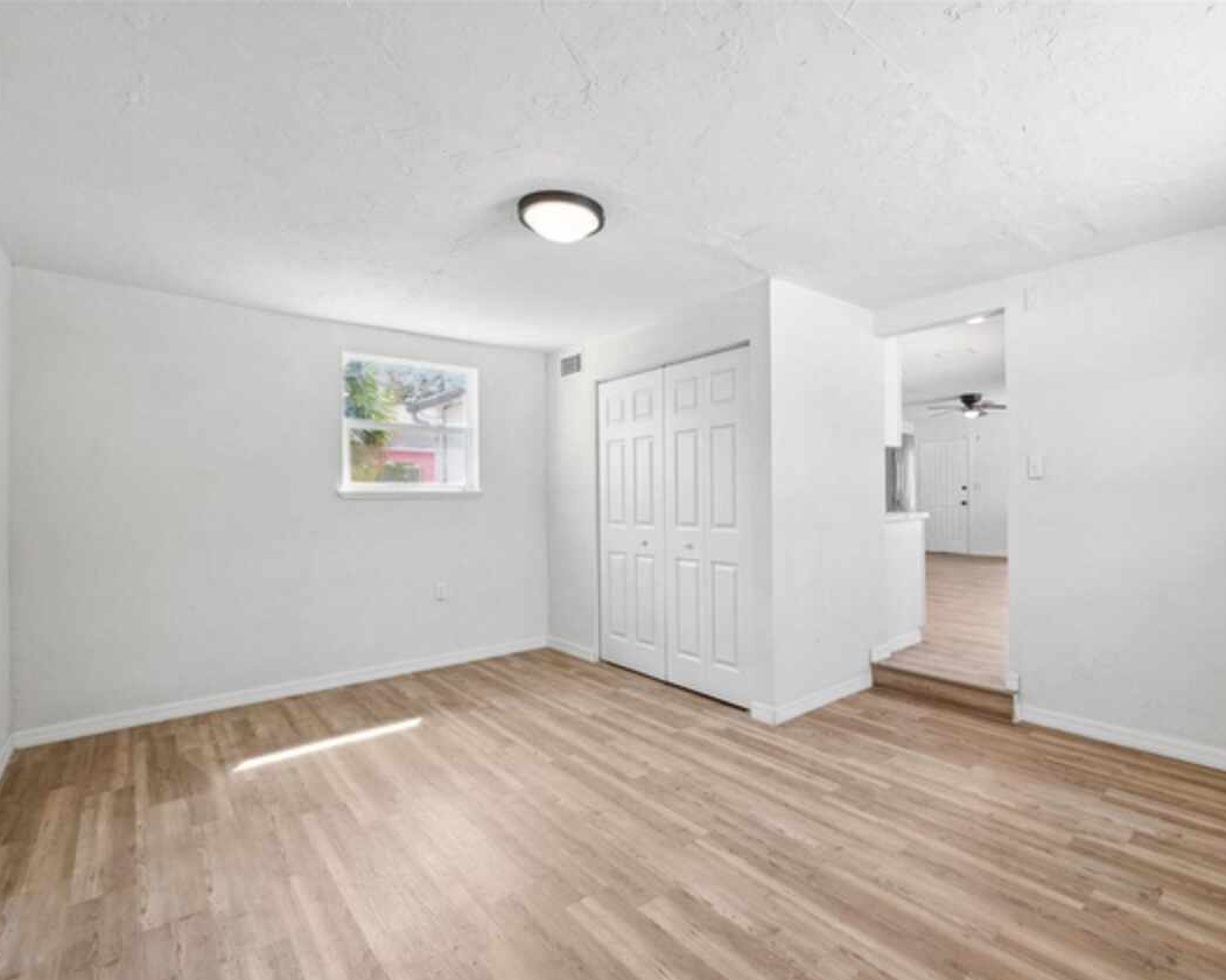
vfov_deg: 80.3
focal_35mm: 16
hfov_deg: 92.4
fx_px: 580
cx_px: 710
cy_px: 496
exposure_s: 1/30
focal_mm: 14
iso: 400
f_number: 8
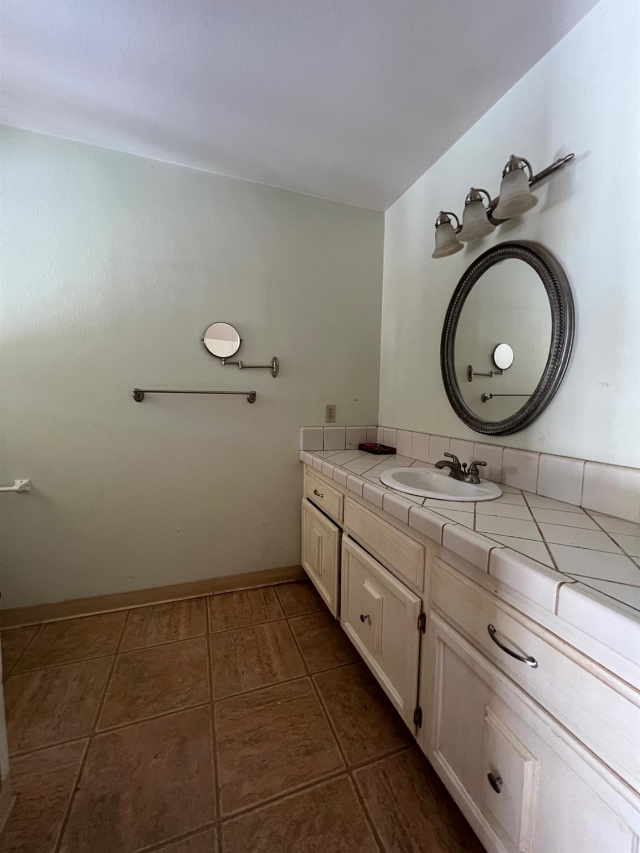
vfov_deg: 106.2
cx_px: 320
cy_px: 426
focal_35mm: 13
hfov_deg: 89.9
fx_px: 320
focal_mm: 1.57
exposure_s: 1/60
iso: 500
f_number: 1.8
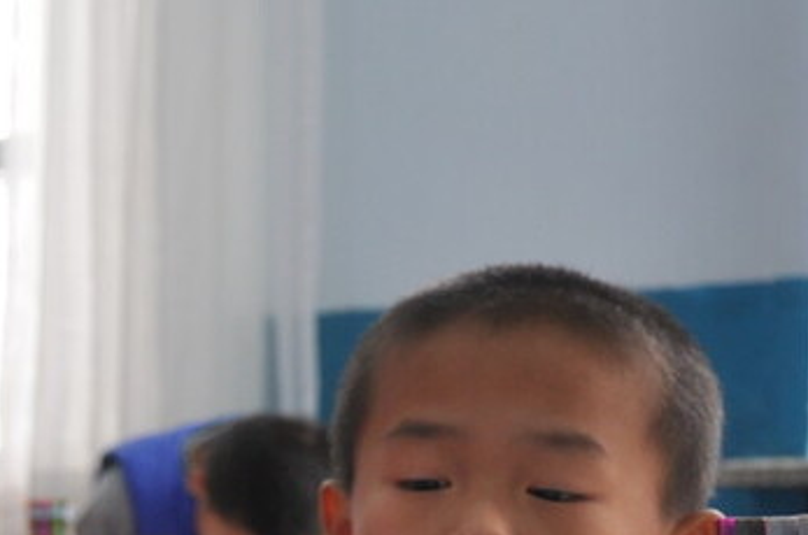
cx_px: -326
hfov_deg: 14.4
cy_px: 590
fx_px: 3024
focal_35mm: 135
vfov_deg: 10.0
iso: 250
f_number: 4.5
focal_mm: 26
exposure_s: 1/80
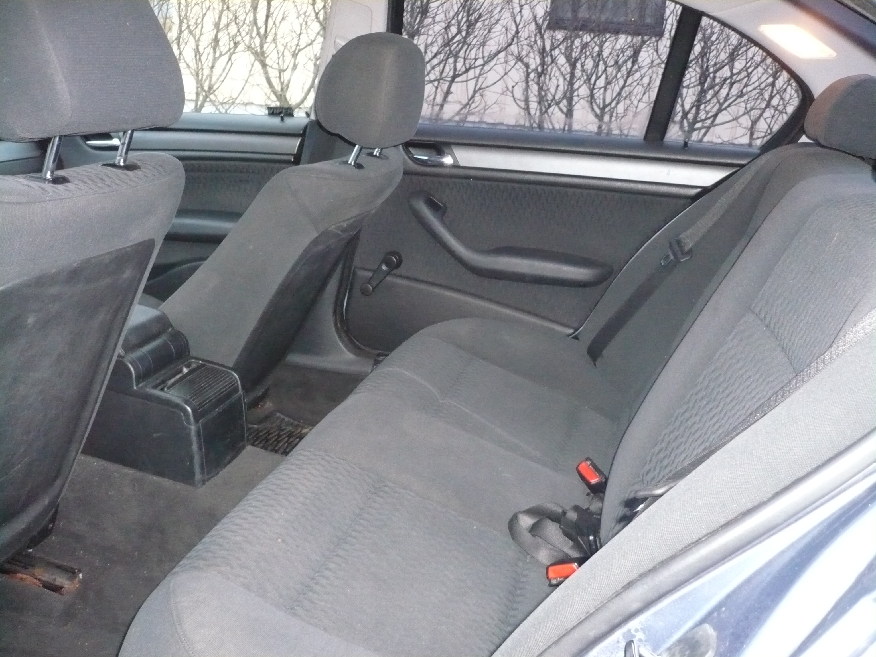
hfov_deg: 52.6
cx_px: 438
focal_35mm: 35
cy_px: 328
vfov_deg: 40.7
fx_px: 886
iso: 640
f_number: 2.8
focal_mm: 5.8
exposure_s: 1/30
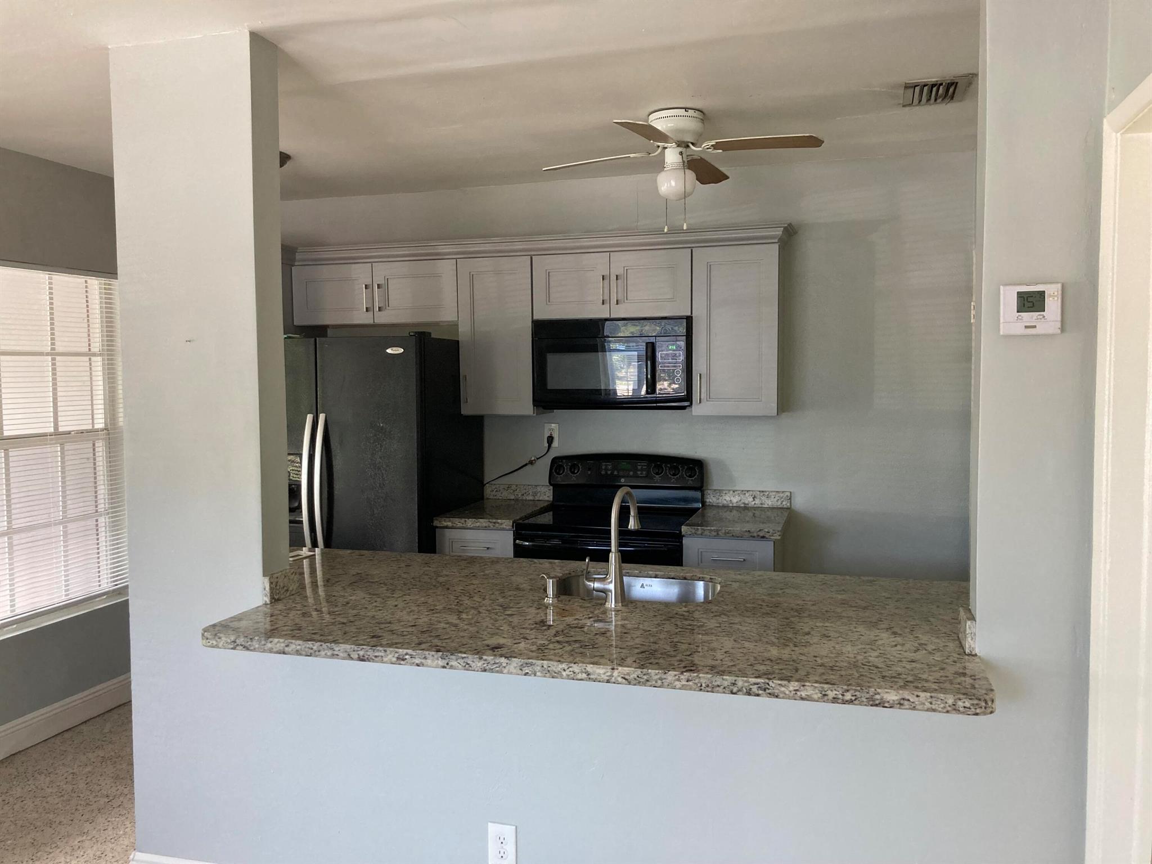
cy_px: 432
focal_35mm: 28
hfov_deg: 63.4
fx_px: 932
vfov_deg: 49.7
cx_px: 576
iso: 160
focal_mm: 3.99
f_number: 1.8
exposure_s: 1/60
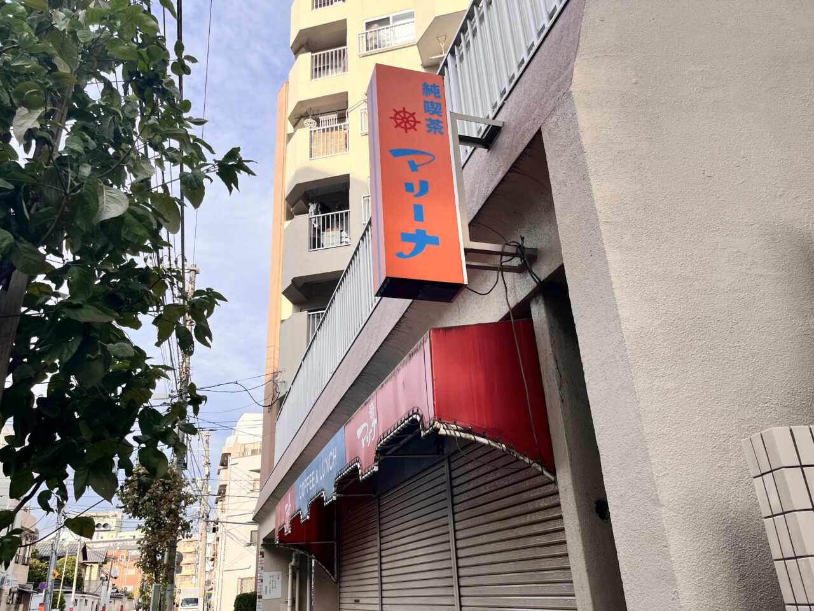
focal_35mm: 26
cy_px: 306
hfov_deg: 67.3
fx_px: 611
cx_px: 407
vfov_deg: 53.1
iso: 50
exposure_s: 1/1441
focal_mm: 5.1
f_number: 1.6
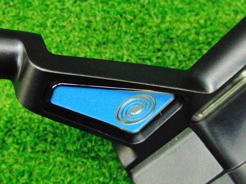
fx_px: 320
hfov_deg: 42.0
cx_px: 115
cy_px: 81
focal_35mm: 45
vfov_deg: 32.2
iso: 3200
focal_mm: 6.42
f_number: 3.6
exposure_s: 1/160
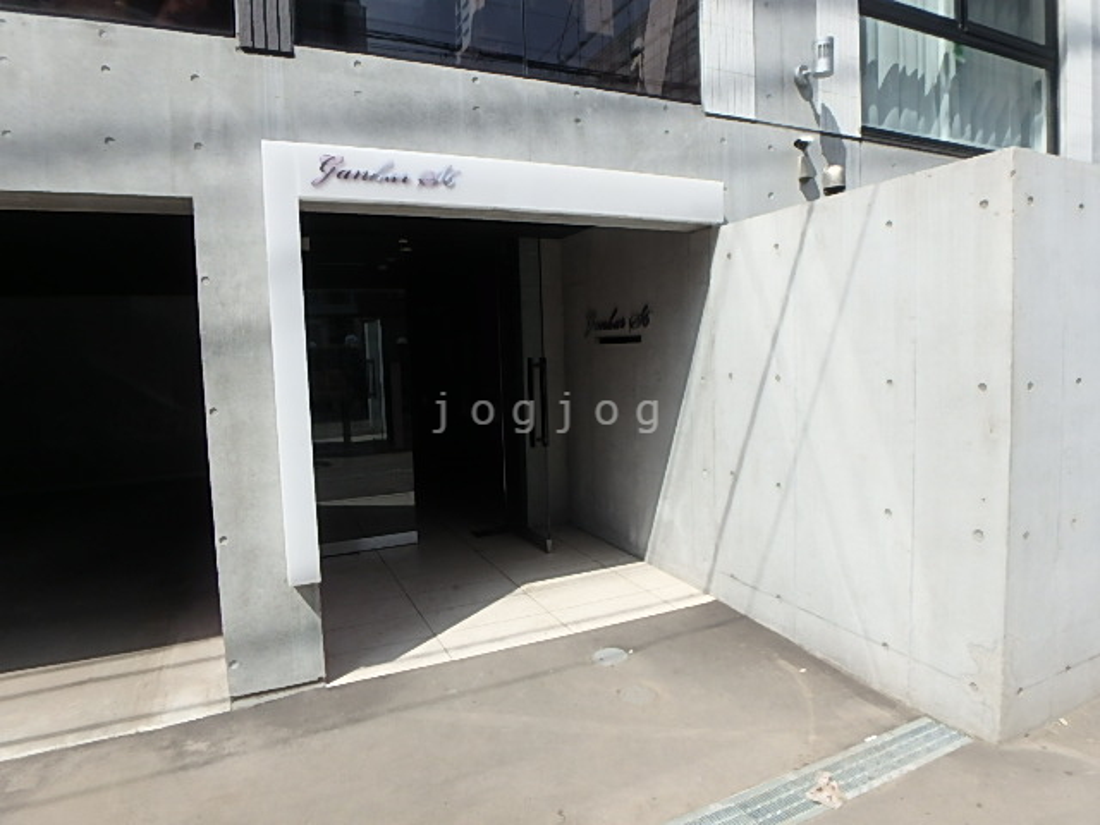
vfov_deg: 63.4
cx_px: 550
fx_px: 667
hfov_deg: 79.0
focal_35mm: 21
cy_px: 412
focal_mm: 3.7
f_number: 6
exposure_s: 1/320
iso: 125
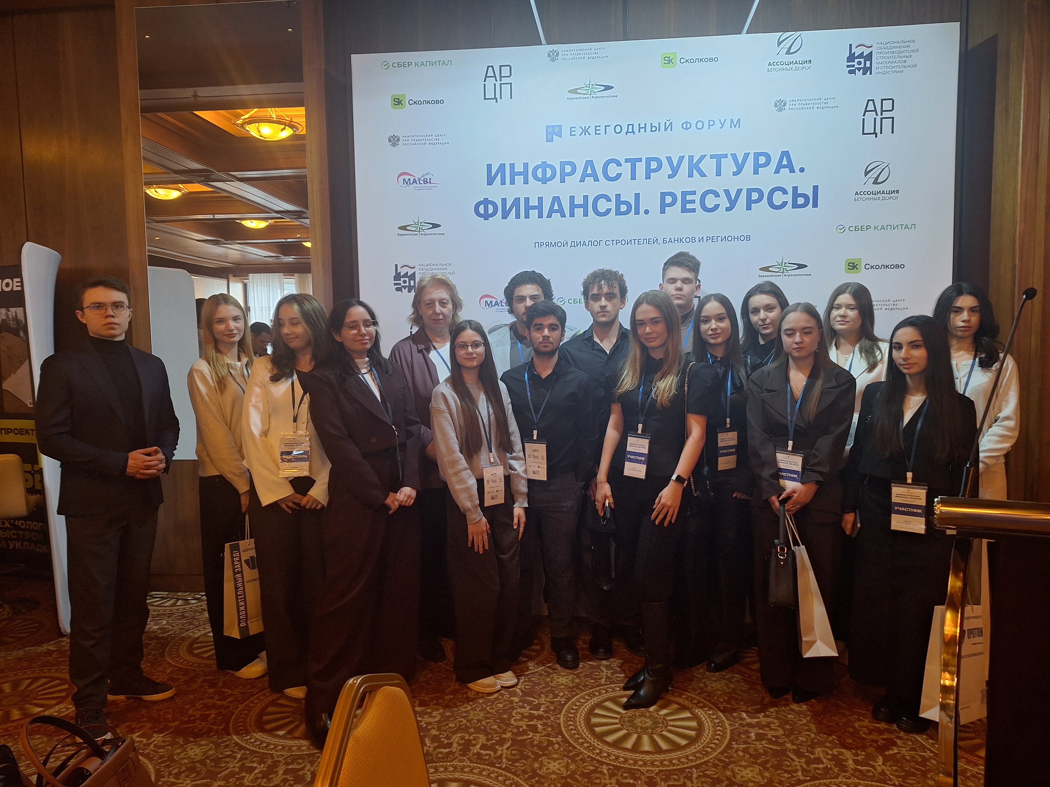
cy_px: 394
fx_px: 698
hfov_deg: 73.9
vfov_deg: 58.9
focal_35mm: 23
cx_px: 525
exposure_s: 1/50
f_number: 1.8
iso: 100
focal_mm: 5.54
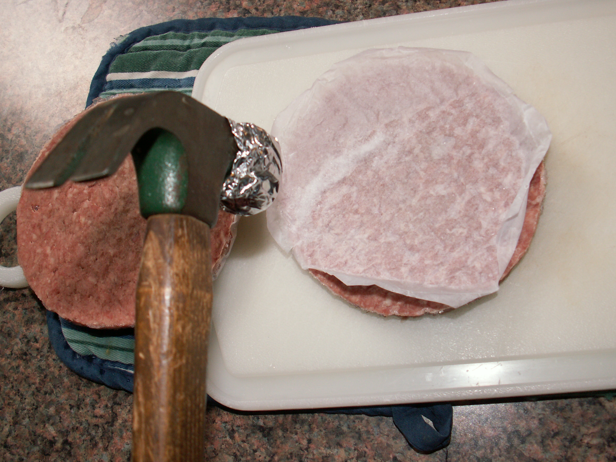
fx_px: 676
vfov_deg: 37.7
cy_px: 228
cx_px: 310
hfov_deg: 49.0
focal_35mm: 38
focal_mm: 5.86
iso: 50
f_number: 2.8
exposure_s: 1/125
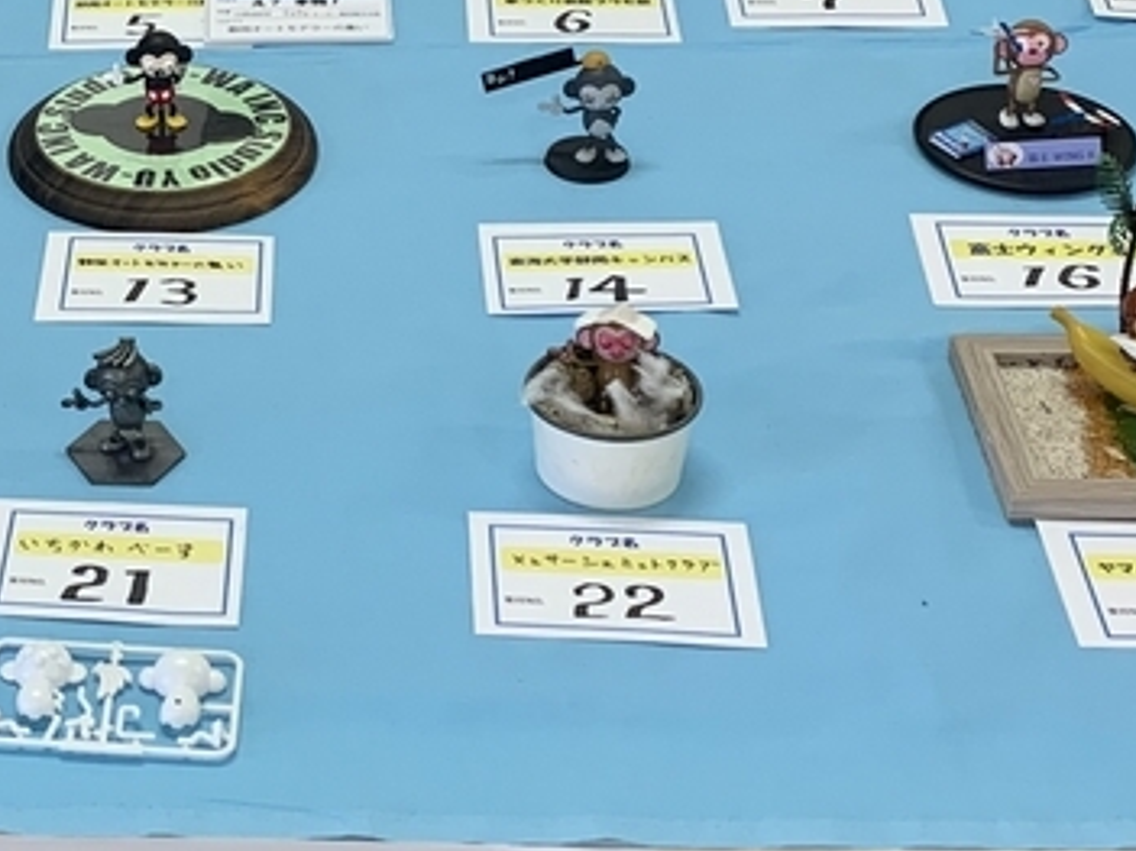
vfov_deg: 16.5
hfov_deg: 21.2
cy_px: 188
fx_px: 2920
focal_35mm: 89
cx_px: -10
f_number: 1.8
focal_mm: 4.25
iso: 80
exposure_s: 1/120
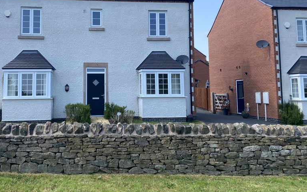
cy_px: 67
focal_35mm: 37
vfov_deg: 34.2
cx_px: 115
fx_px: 310
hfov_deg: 52.2
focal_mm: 4.25
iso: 32
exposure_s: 1/1961
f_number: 1.8
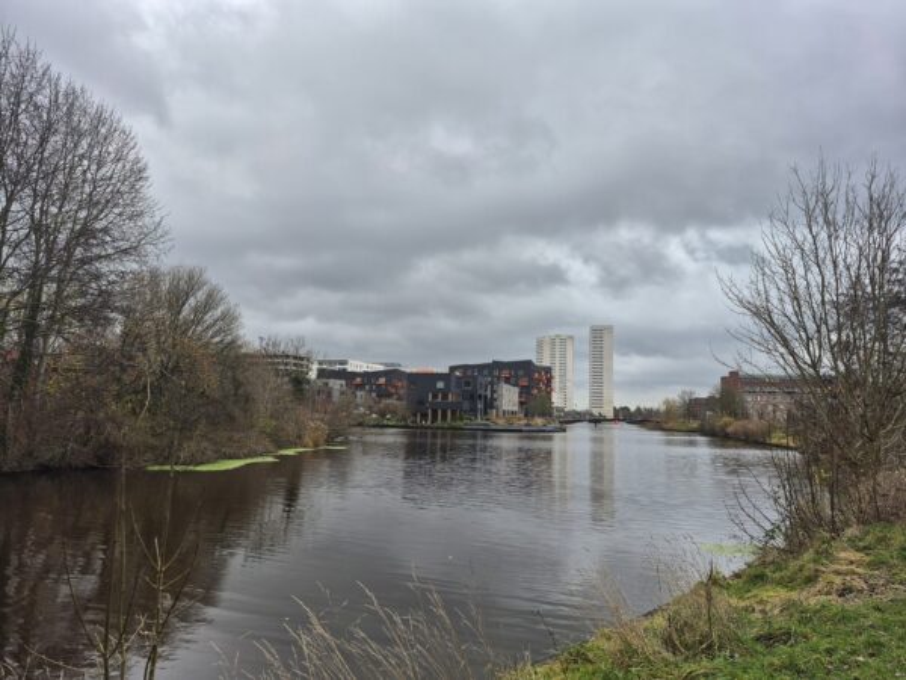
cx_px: 453
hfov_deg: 73.9
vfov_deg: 58.9
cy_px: 340
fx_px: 602
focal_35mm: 23
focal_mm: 5.4
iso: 80
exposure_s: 1/180
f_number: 1.8
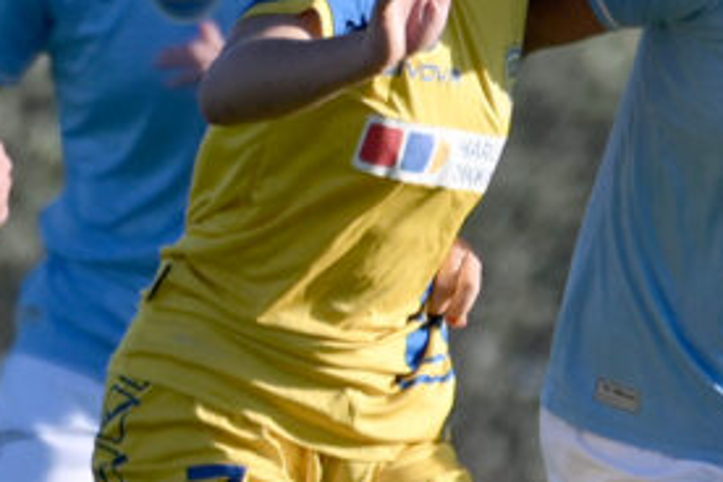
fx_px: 44642
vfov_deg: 0.6
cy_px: 368
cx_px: 424
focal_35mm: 2223
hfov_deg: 0.9
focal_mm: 400
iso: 320
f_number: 4
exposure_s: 1/1600
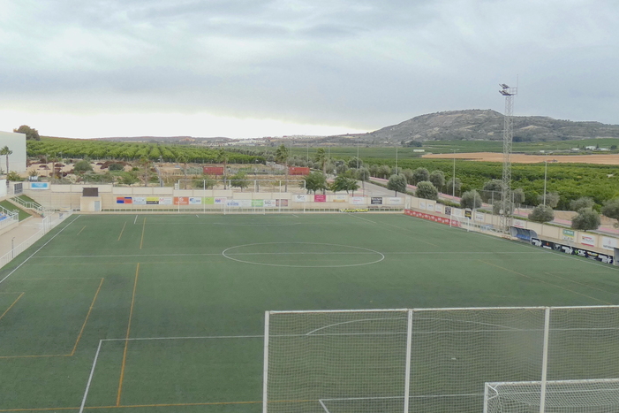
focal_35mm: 38
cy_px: 212
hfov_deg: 50.2
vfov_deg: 35.0
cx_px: 231
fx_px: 653
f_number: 2.8
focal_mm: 3.6
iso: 80
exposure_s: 1/200
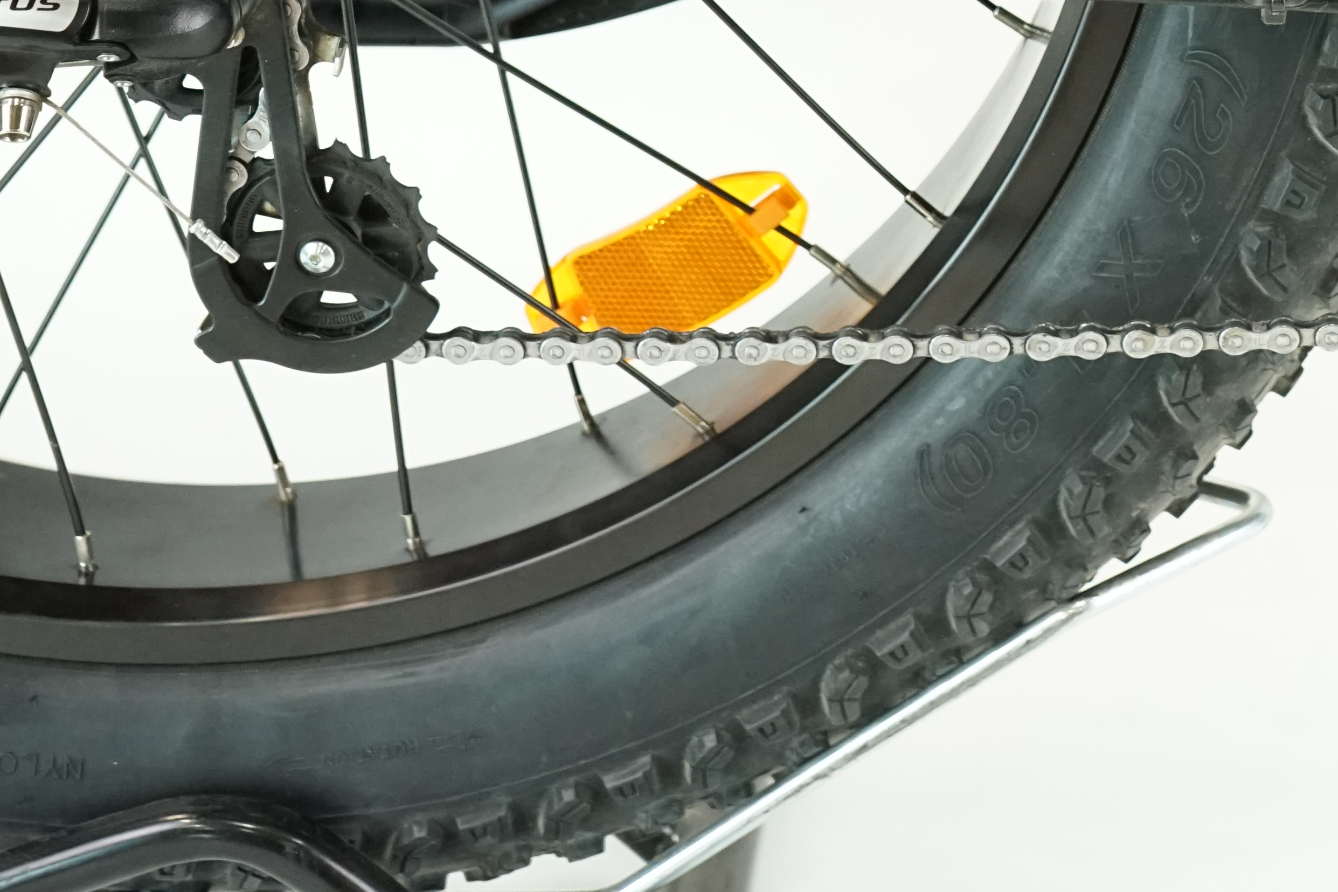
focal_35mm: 87
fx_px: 3233
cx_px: 1273
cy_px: -178
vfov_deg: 15.2
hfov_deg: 22.6
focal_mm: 36
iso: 3200
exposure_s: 1/200
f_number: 5.6
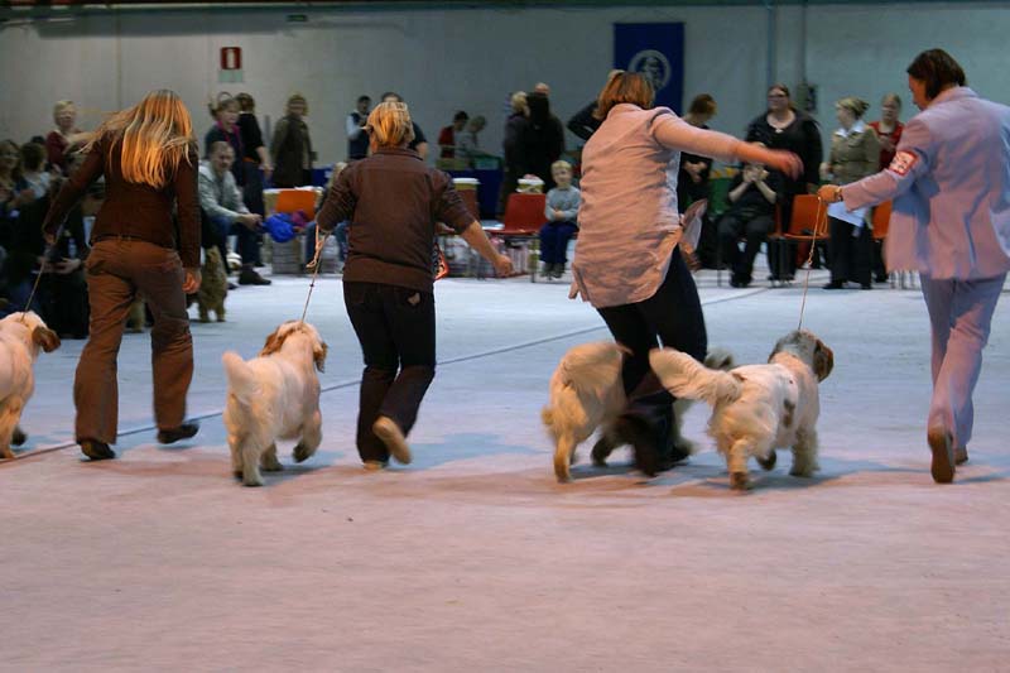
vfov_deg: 13.0
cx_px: 505
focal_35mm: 105
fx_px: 2945
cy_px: 336
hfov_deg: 19.5
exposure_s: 1/40
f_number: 5.6
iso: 400
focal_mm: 70
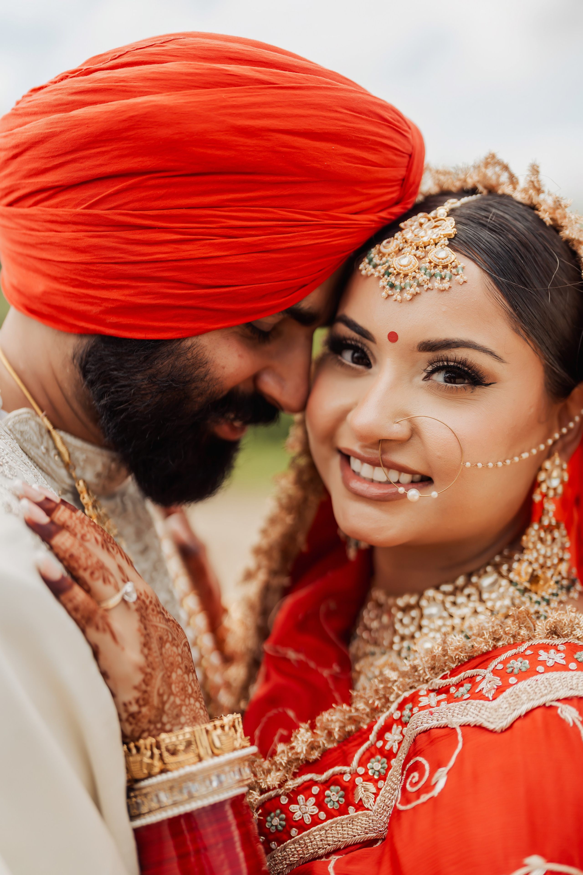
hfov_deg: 27.0
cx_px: 292
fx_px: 1214
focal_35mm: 50
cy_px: 438
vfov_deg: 39.6
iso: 100
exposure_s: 1/4000
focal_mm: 50
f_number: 1.4
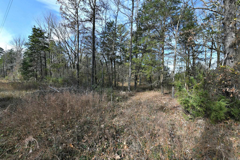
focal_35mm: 14
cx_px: 120
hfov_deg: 104.3
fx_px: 93
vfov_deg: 81.2
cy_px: 80
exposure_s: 1/250
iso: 160
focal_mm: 14
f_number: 8
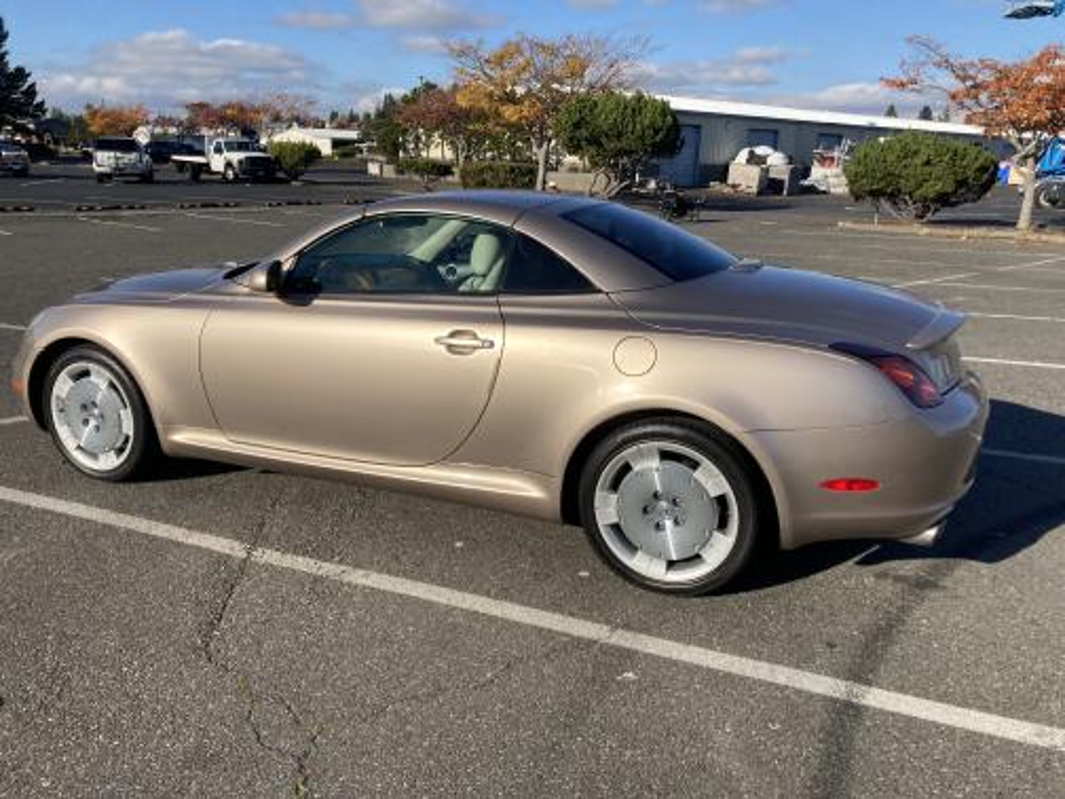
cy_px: 400
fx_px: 861
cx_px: 532
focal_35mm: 28
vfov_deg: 49.7
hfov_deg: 63.4
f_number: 1.8
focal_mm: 3.99
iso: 20
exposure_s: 1/2525
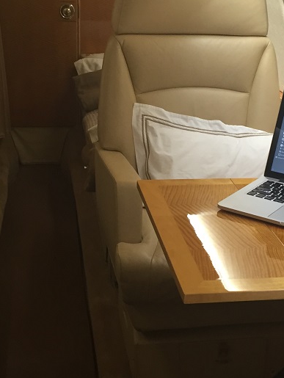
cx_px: 152
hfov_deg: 24.4
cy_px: 190
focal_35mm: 60
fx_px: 656
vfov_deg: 32.2
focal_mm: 4.15
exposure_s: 1/30
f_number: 2.2
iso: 100
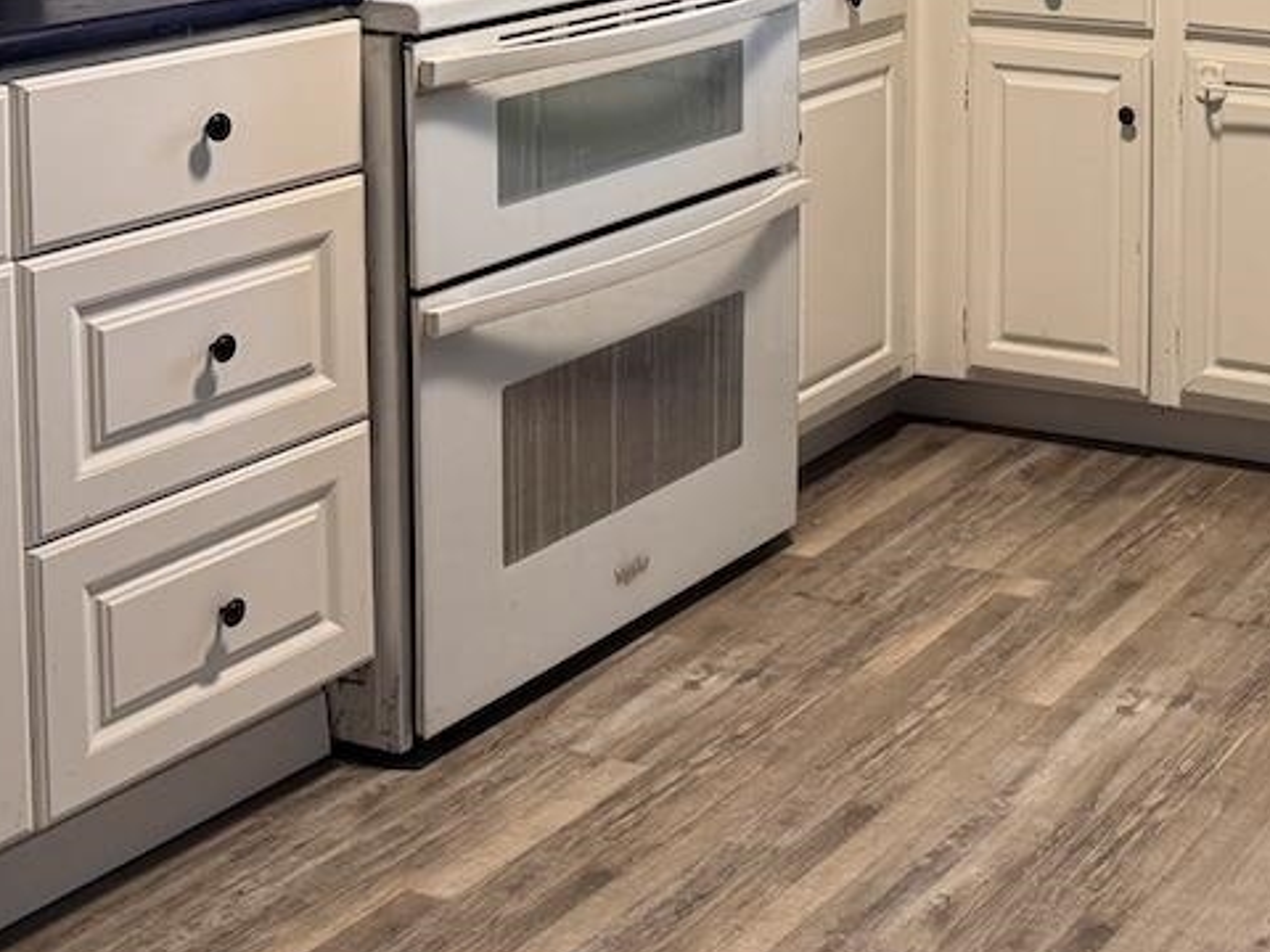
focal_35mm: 64
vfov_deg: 21.5
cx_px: 1331
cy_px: -151
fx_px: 2348
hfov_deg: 28.1
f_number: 1.78
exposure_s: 1/60
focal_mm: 6.76
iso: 250
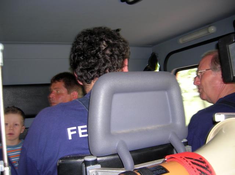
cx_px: 118
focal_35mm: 34
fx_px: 230
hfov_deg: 54.0
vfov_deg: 41.7
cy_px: 88
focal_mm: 5.7
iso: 50
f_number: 2.9
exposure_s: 1/60.1
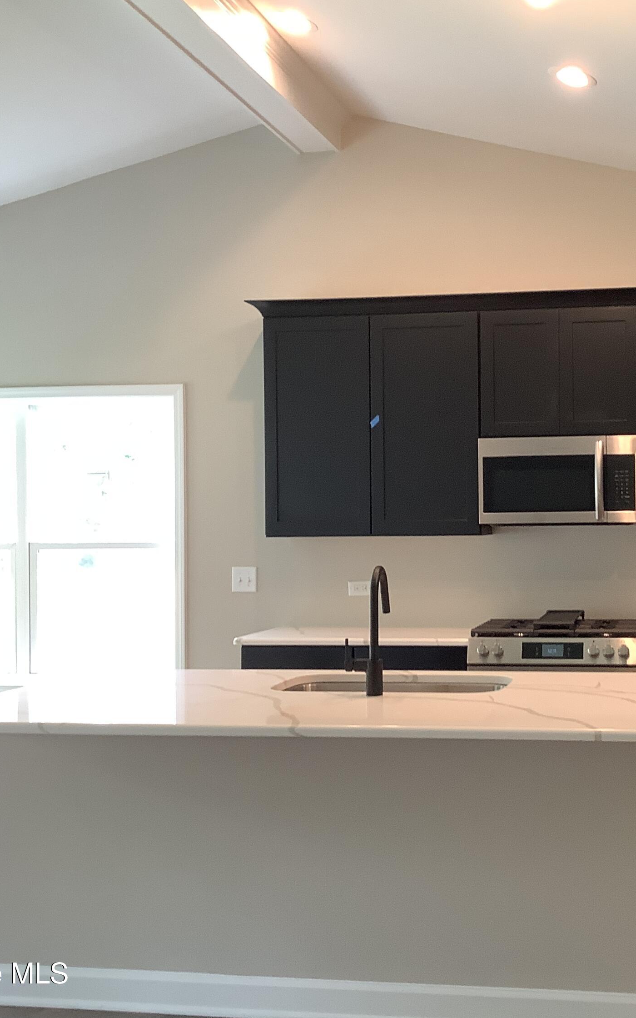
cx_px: 532
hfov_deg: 28.4
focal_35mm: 44
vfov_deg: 45.3
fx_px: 1220
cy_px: 509
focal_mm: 3.3
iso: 125
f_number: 2.4
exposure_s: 1/50
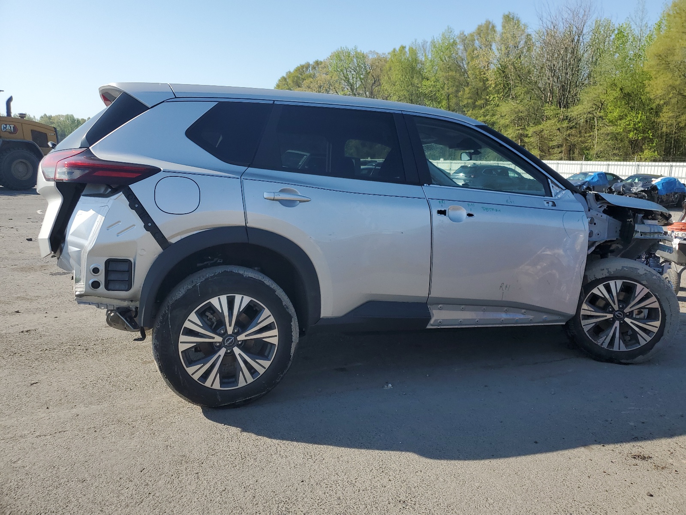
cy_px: 258
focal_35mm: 26
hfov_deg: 67.3
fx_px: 515
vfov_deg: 53.1
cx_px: 343
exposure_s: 1/2500
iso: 50
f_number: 1.5
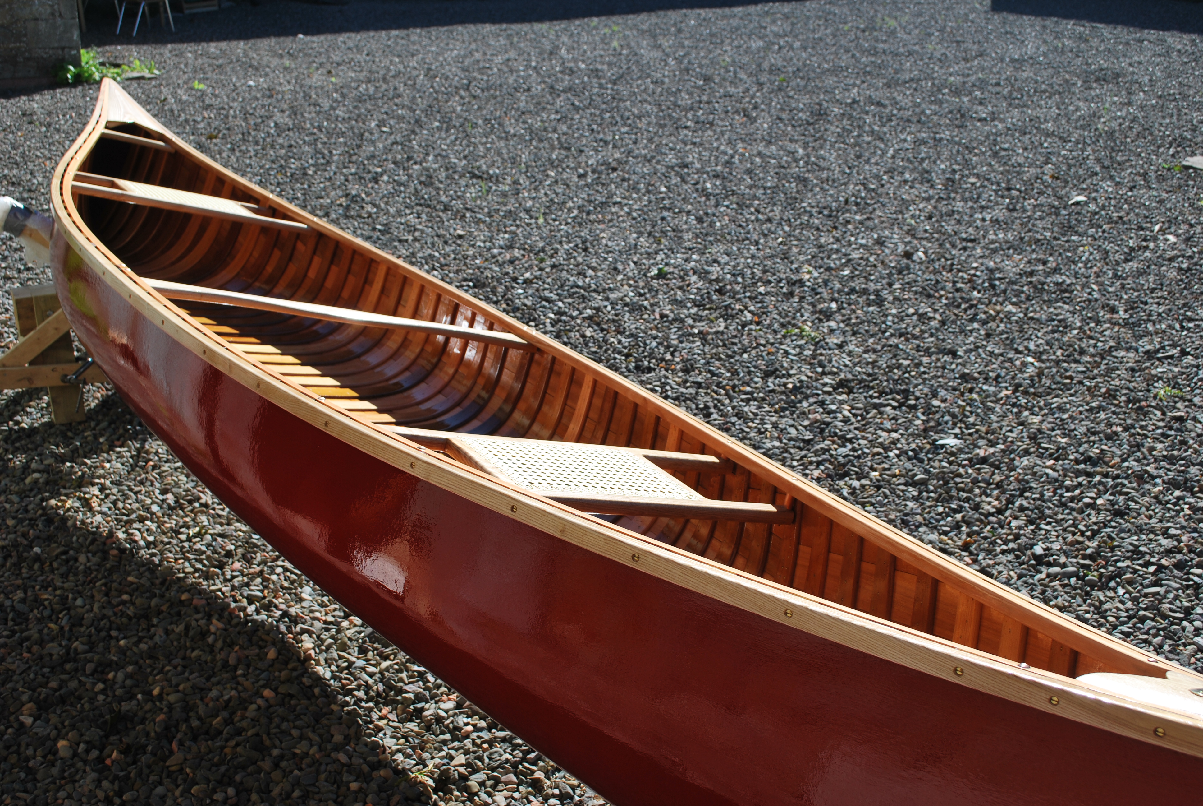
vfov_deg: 34.3
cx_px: 602
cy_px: 403
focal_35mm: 39
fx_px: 1305
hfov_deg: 49.5
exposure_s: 1/200
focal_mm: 26
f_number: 8
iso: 100
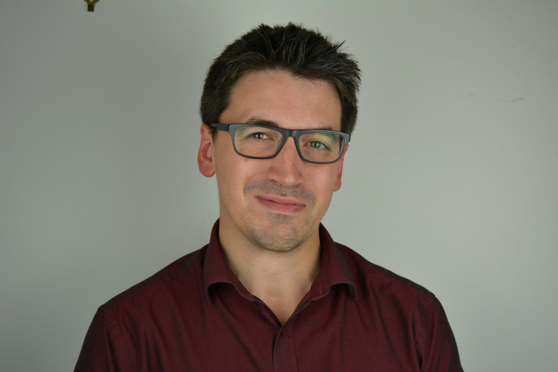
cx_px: 279
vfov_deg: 23.8
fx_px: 883
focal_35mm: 57
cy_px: 186
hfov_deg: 35.1
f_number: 5.6
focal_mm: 38
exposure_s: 1/125
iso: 220
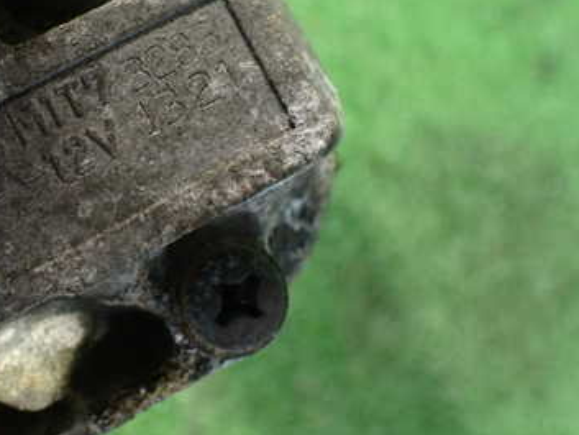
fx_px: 853
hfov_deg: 36.7
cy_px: 140
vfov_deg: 28.4
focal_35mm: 51
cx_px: 156
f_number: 2.3
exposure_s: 1/30
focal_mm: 5.4
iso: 800
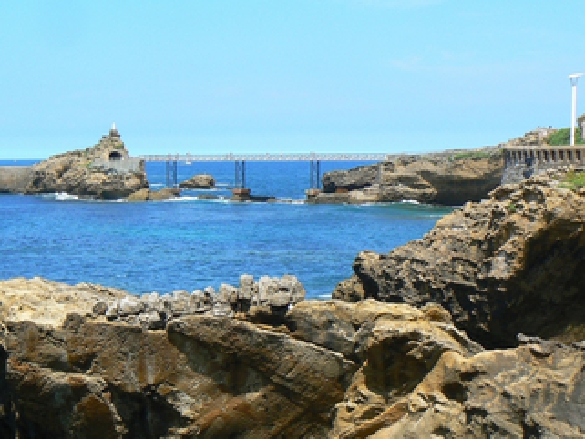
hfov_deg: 30.5
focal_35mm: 63
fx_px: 1065
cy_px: 255
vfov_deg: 23.3
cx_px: 195
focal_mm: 7.6
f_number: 5.6
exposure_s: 1/400
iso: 80
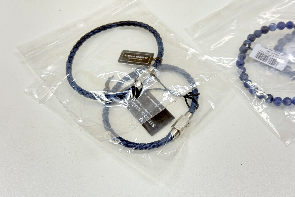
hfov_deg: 39.6
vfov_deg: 27.0
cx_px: 148
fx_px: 410
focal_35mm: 50
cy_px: 90
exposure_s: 1/125
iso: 80
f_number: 1.78
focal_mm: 6.76
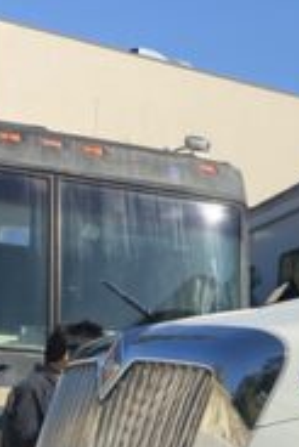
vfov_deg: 17.6
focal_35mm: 113
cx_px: 839
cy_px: 457
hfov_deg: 9.8
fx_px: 1405
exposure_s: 1/3623
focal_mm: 4.25
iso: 32
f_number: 1.8
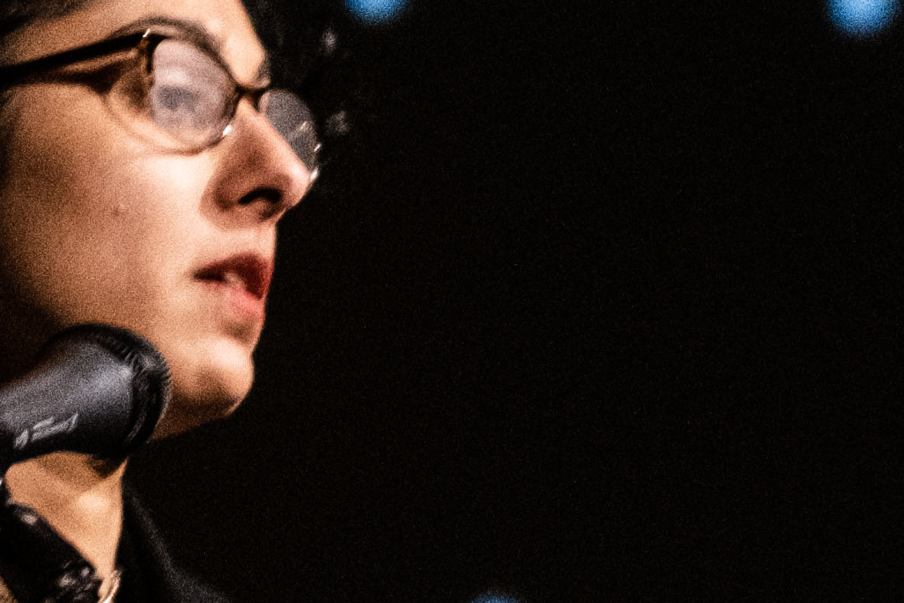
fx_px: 7081
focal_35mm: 282
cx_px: -22
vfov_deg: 4.9
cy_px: 199
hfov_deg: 7.3
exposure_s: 1/250
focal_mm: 35
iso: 3200
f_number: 2
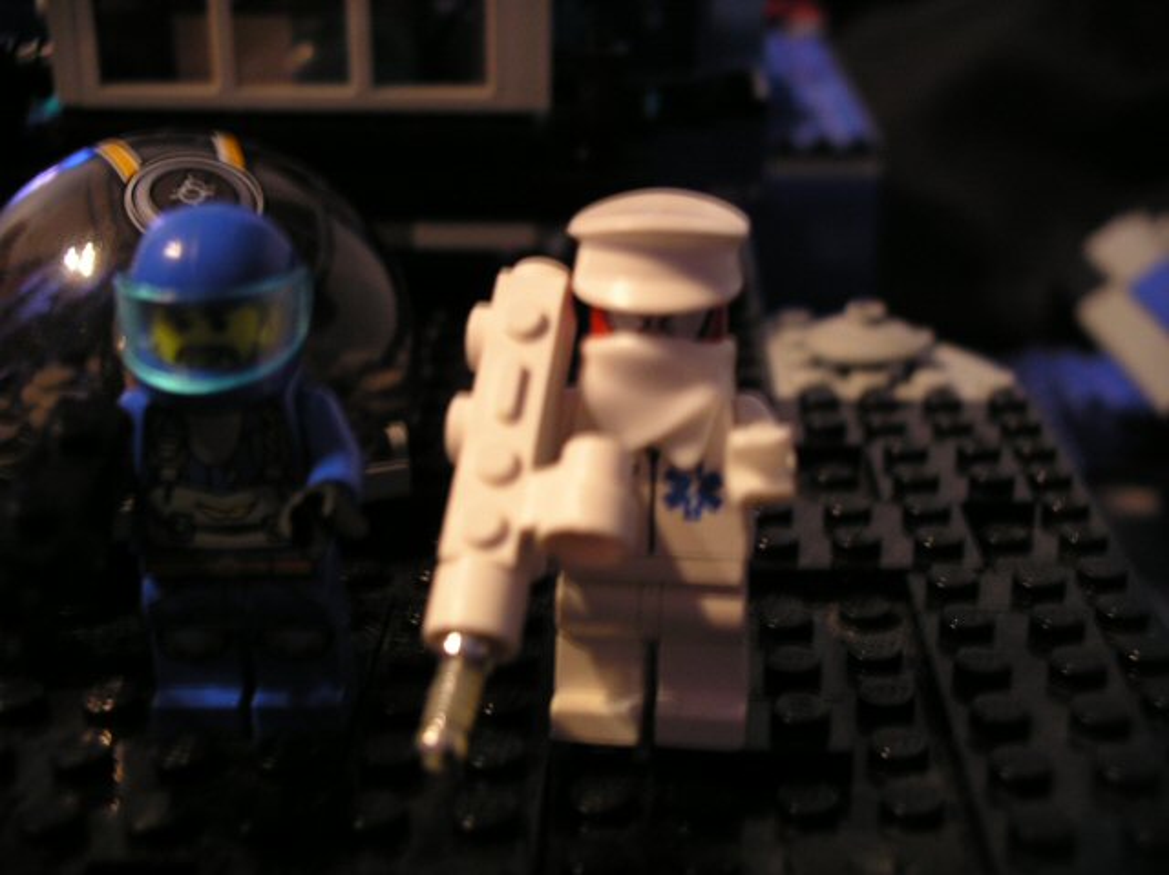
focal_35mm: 52
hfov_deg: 36.8
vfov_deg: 28.0
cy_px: 438
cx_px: 584
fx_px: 1755
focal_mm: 10.9
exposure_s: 1/2.86
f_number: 3.2
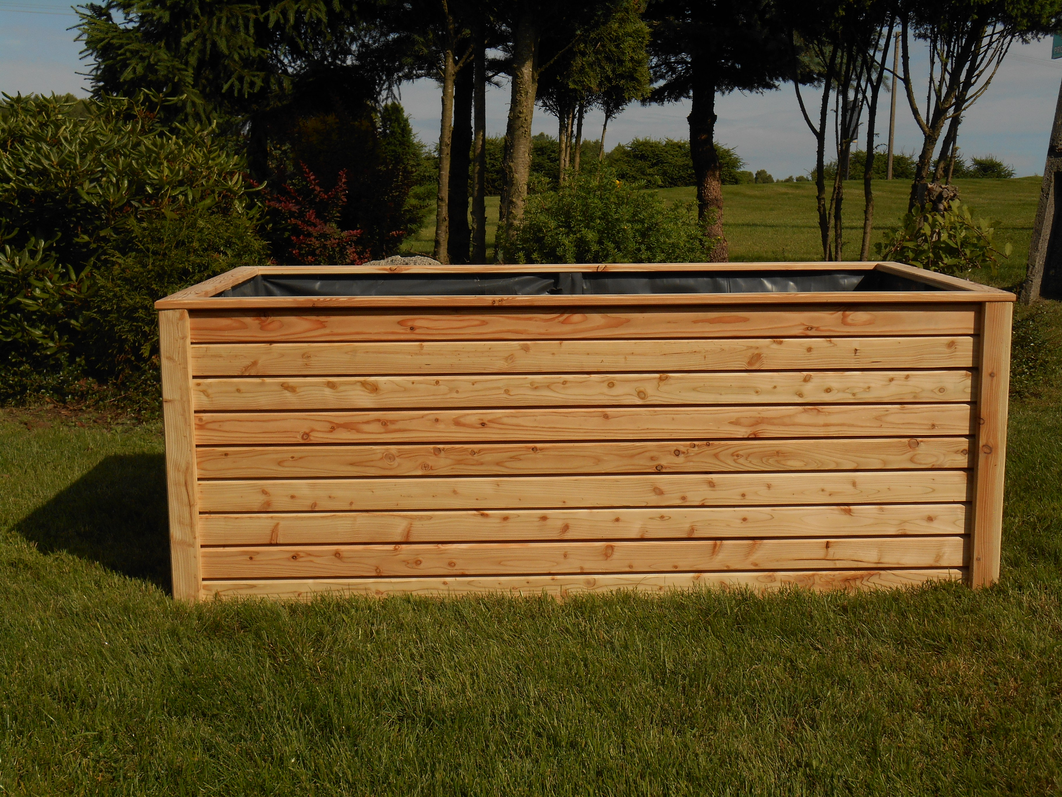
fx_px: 1411
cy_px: 398
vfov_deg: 31.5
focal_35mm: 46
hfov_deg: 41.2
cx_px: 531
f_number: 4
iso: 80
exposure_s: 1/1250
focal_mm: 8.3
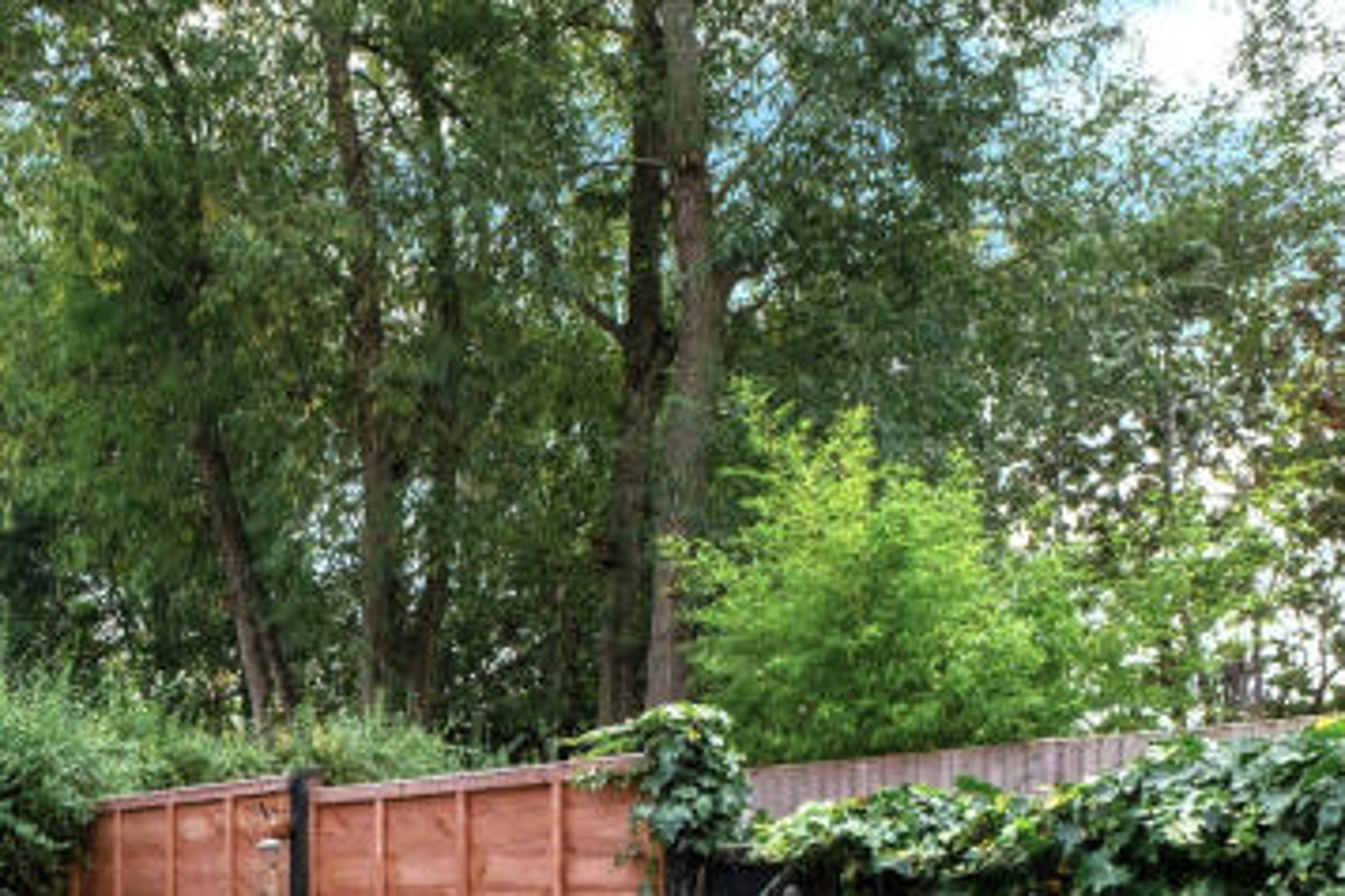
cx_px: 94
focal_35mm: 43
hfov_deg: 41.3
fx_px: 1606
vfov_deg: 25.4
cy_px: 1256
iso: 160
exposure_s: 1/60
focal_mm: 10
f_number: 8
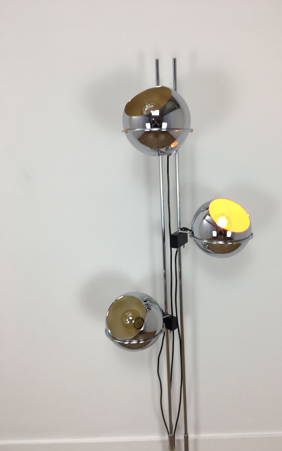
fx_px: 381
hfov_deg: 40.5
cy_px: 227
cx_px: 167
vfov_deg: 61.2
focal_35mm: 31
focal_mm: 4.15
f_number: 2.2
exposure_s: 1/50
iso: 32
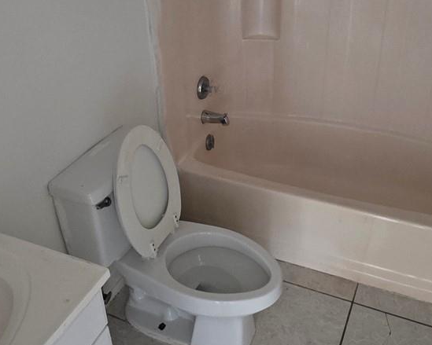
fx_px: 473
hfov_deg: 49.1
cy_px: 130
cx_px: 230
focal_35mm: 37
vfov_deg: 39.9
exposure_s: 1/40
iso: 1000
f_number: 1.9
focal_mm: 2.2
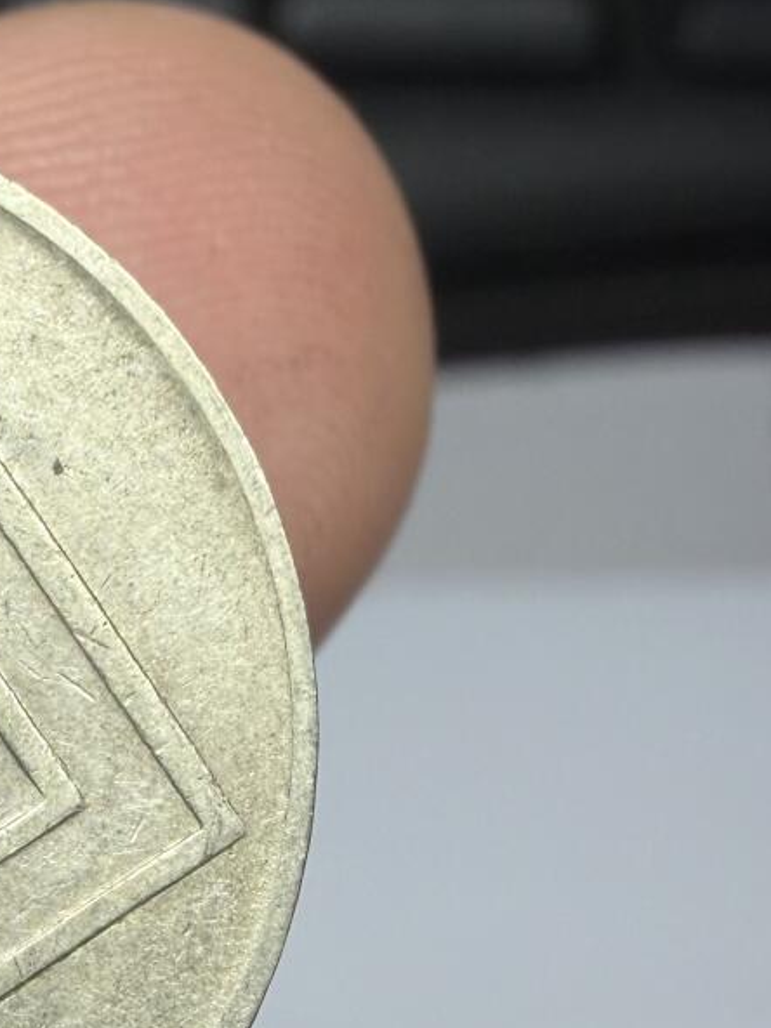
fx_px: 2346
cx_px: -271
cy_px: 695
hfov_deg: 17.4
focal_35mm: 79
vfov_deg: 24.6
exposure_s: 1/121
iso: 40
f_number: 2.2
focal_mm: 2.22
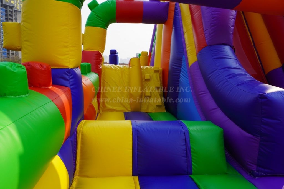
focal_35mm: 24
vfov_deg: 53.1
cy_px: 94
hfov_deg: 73.7
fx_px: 189
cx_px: 142
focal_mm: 16
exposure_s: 1/125
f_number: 9
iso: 100
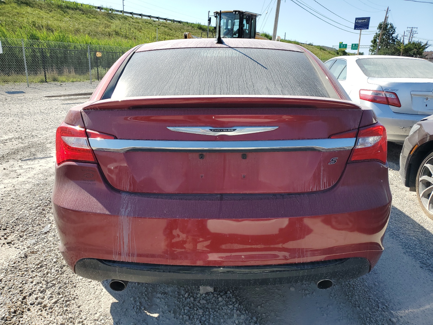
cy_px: 162
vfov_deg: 53.1
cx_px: 216
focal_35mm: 26
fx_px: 325
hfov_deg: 67.3
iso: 50
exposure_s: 1/2500
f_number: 1.5
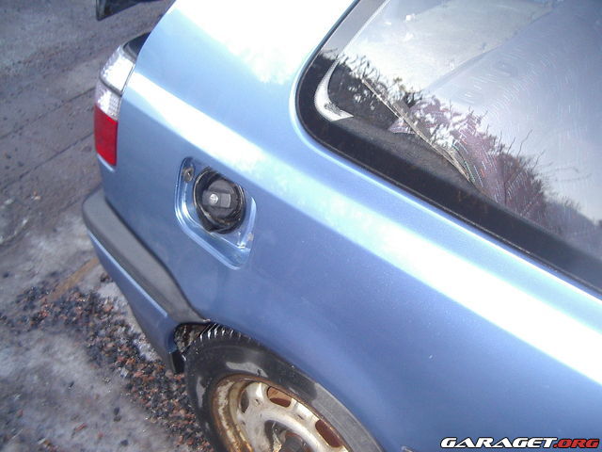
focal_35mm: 38
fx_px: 661
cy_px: 226
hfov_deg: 49.0
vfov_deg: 37.7
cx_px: 301
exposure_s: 1/60
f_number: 2.6
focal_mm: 5.8
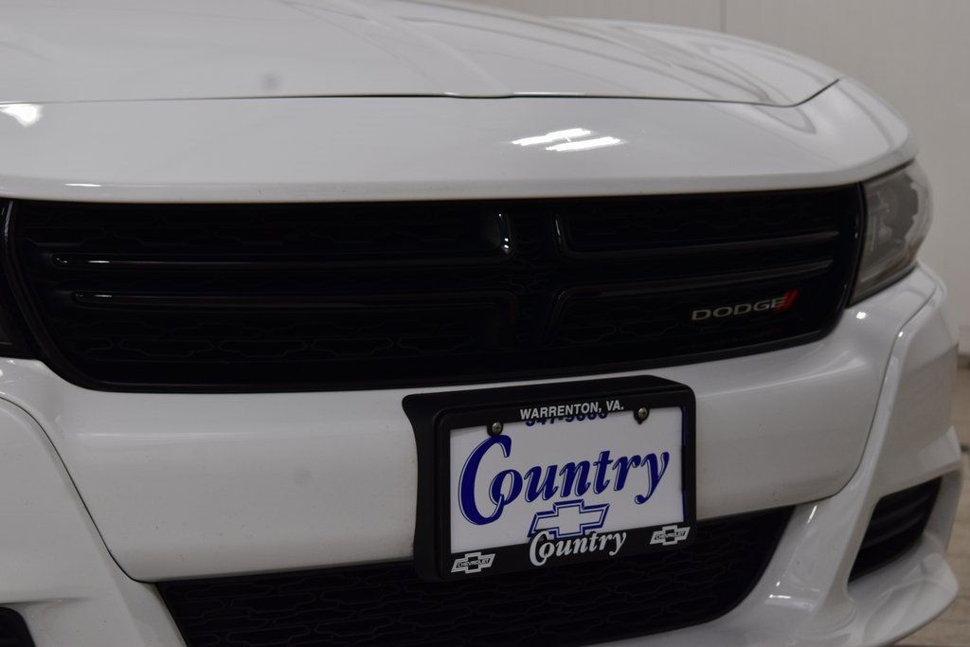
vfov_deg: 15.7
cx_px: 485
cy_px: 324
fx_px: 2344
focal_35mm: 87
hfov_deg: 23.4
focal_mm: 58
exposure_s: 1/50
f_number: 8
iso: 400
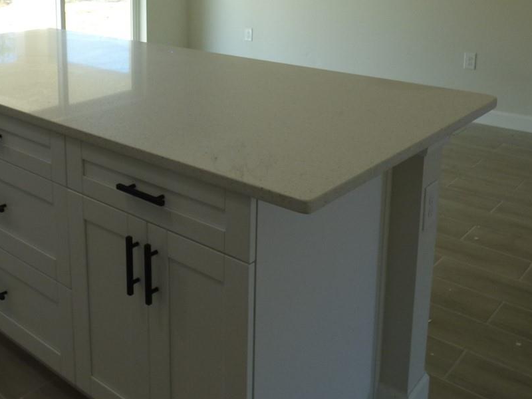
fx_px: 615
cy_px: 68
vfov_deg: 34.6
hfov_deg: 45.7
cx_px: 157
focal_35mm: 40
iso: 100
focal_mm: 3.58
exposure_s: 1/125
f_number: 2.8
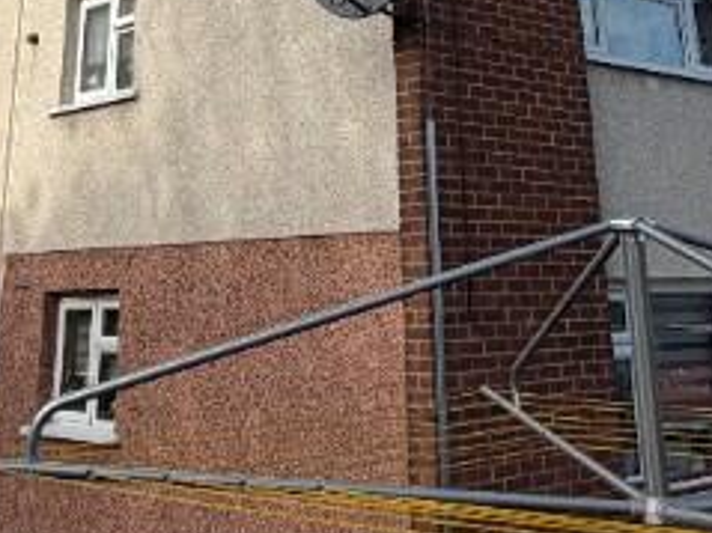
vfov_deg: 21.1
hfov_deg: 32.2
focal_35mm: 60
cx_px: 349
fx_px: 1233
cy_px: -235
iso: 32
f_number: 2.2
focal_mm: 2.22
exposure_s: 1/770
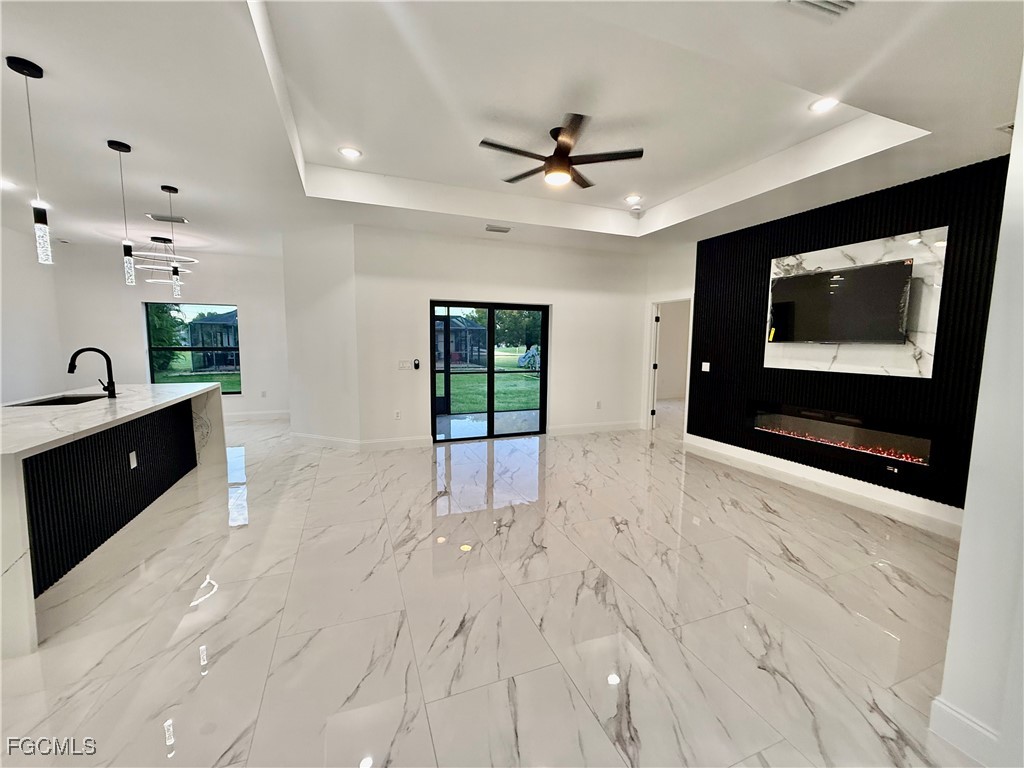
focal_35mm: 14
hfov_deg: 102.1
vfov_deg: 85.7
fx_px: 414
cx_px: 512
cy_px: 384
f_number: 2.2
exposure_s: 1/120
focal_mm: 2.22
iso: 160
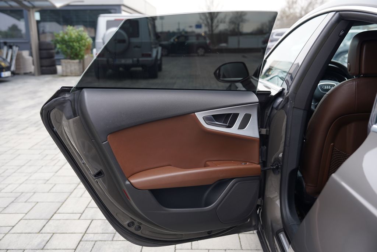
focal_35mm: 38
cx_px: 188
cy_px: 126
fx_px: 398
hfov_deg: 50.7
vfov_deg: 35.1
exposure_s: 1/80
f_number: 4
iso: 100
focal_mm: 38
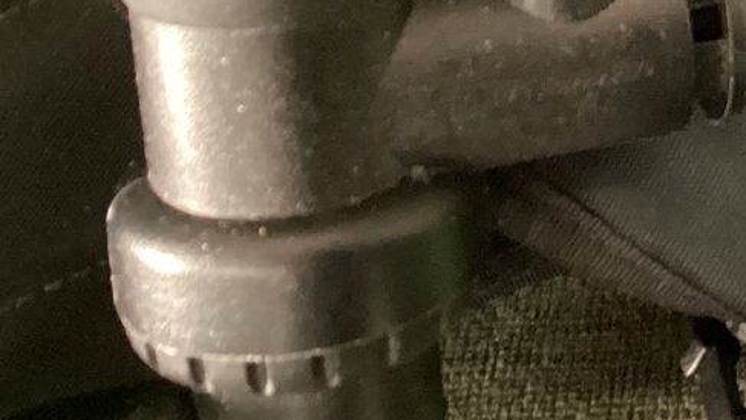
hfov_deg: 18.6
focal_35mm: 105
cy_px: -281
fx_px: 2077
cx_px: 1024
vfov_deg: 10.9
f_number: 2.4
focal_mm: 3.3
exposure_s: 1/30
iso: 500
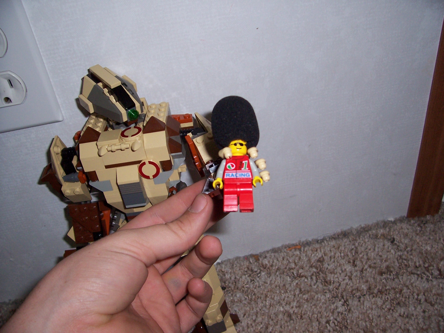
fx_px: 436
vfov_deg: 41.8
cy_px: 166
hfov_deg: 54.0
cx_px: 222
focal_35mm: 34
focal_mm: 5.6
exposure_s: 1/60
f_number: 2.7
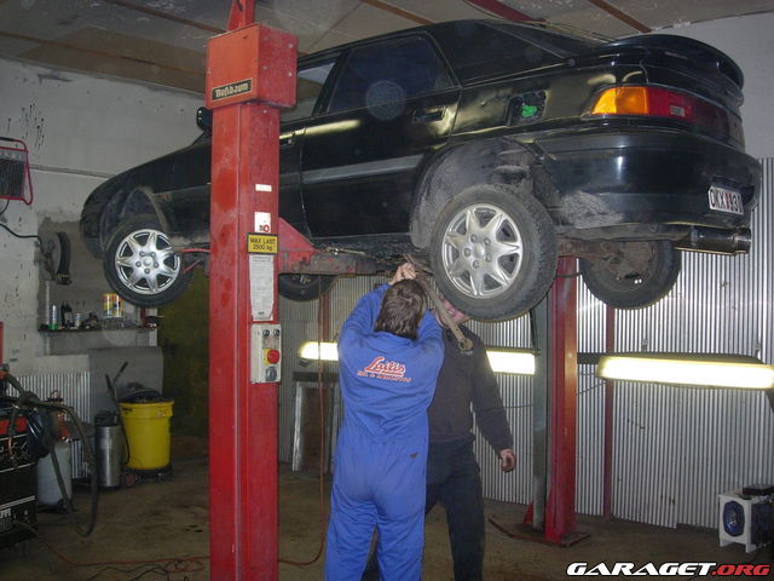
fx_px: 850
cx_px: 387
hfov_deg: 49.0
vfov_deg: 37.7
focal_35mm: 38
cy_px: 290
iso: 173
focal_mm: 7.8
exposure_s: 1/140
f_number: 2.8
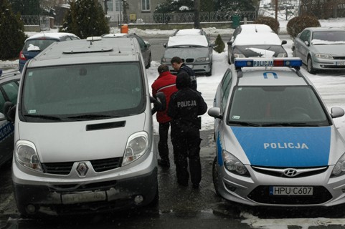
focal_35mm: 57
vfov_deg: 23.7
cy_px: 114
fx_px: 546
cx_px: 172
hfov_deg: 35.1
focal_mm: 38
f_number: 8
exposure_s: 1/250
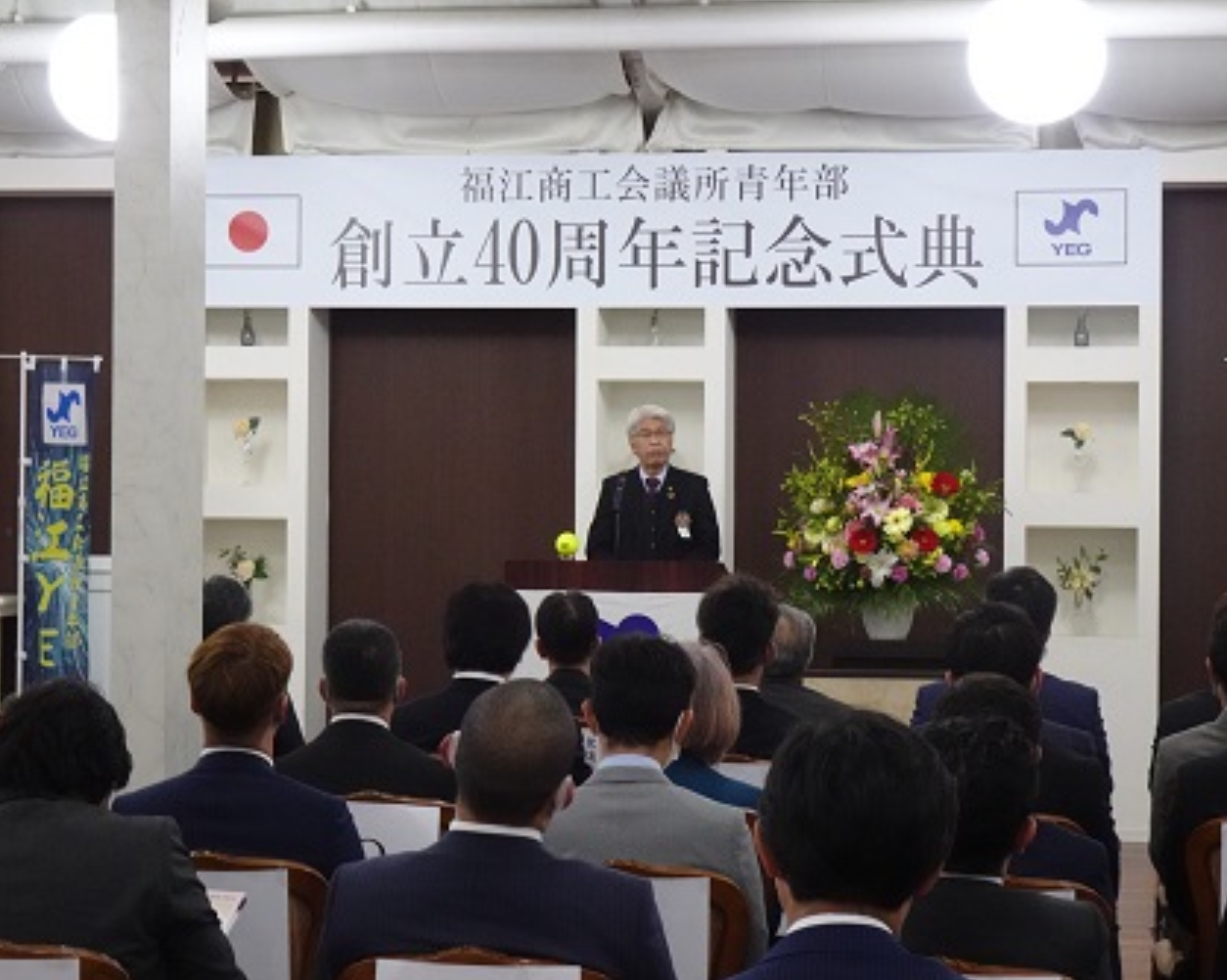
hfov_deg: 23.3
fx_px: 2976
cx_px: 655
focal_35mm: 82
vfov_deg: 18.7
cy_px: 491
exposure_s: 1/15
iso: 800
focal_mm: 12.28
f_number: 5
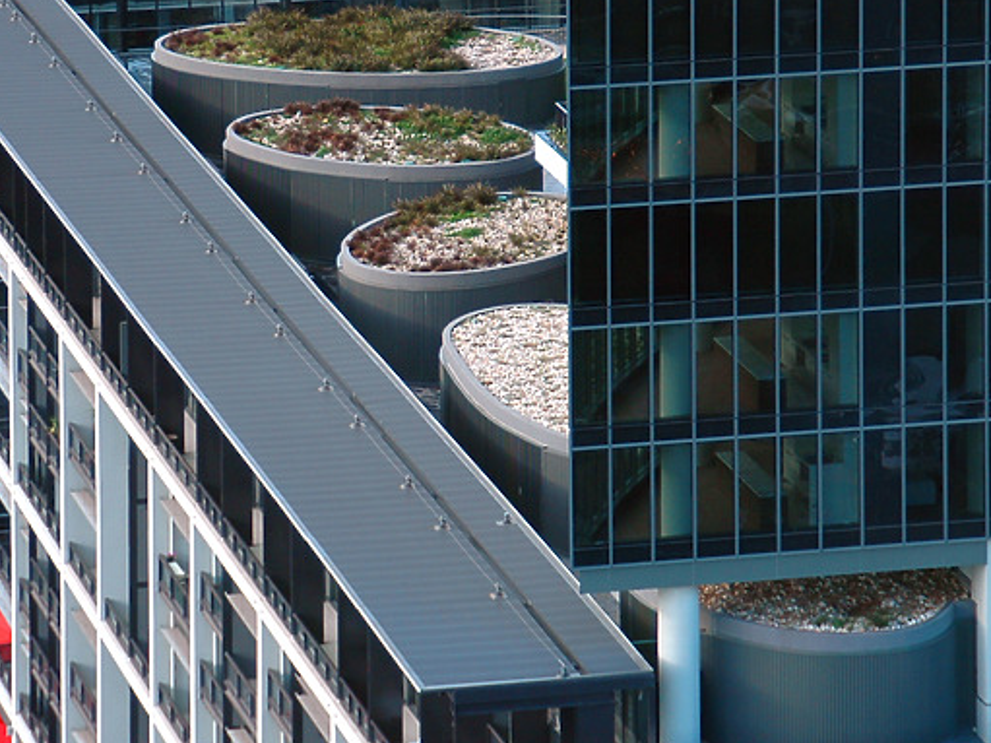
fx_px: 6178
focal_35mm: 216
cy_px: 305
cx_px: 539
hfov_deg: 9.2
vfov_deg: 6.9
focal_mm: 85
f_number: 5.6
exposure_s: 1/100
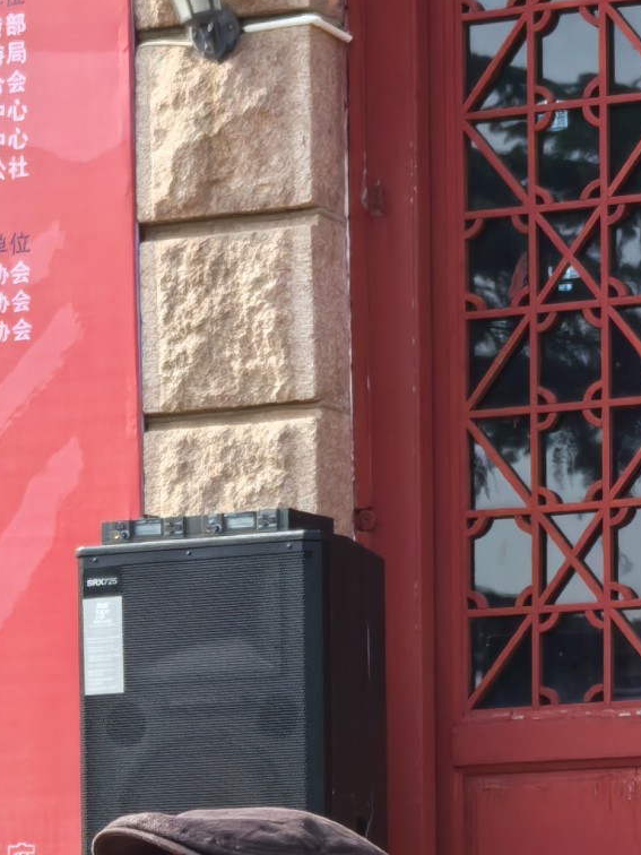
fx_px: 5086
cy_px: 1165
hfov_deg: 7.2
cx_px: 278
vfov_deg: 9.4
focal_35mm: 206
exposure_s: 1/1754
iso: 80
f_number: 2
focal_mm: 5.75
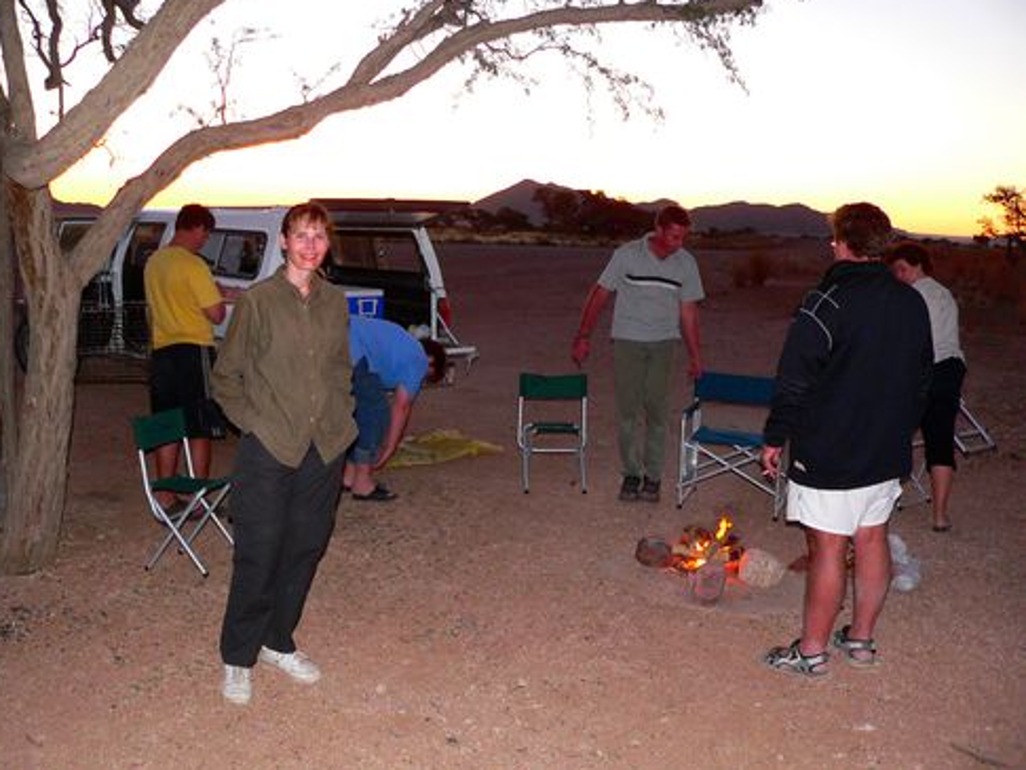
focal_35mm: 37
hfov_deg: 50.1
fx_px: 1097
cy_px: 383
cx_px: 500
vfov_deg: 38.7
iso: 300
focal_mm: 6
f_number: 2.8
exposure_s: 1/60
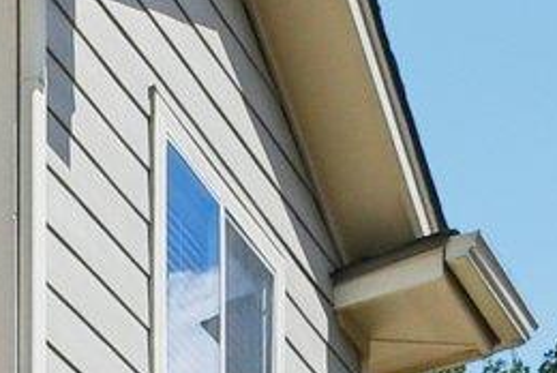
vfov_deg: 9.5
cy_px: 1069
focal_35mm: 118
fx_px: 1828
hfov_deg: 14.6
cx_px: -529
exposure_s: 1/2000
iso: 400
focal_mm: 10
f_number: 8
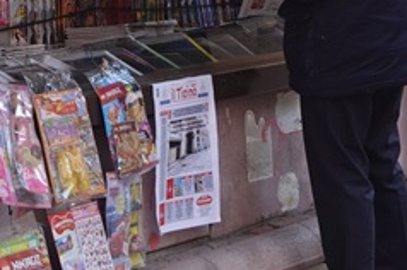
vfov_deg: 6.7
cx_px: -63
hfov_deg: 10.1
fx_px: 2269
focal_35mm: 201
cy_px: -151
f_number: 4
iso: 125
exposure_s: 1/125
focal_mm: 14.9
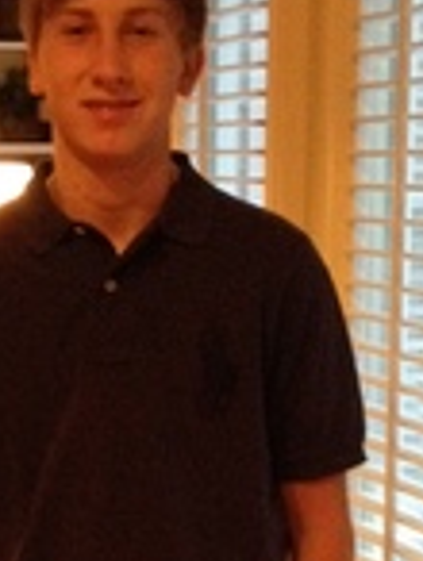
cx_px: 131
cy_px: 557
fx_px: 1868
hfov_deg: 12.9
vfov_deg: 16.7
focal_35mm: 115
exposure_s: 1/15
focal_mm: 4.28
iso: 640
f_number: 2.4
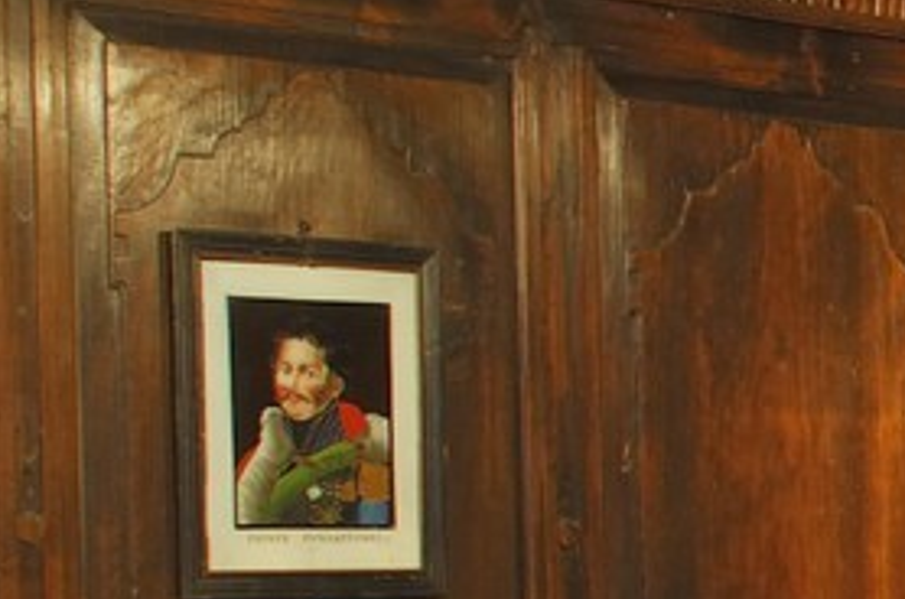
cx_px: 2380
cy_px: 729
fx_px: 3684
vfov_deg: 9.2
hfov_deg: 11.0
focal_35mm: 147
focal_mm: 17
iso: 100
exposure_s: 2.2
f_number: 6.3
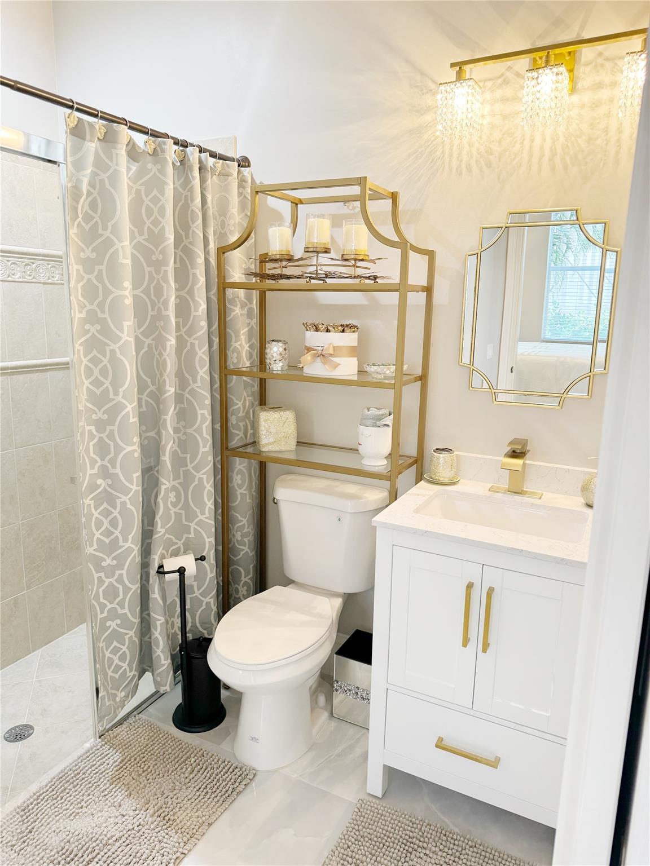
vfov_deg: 71.6
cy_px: 433
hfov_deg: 56.8
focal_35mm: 24
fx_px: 601
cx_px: 325
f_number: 1.78
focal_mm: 6.86
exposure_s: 1/60
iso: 200
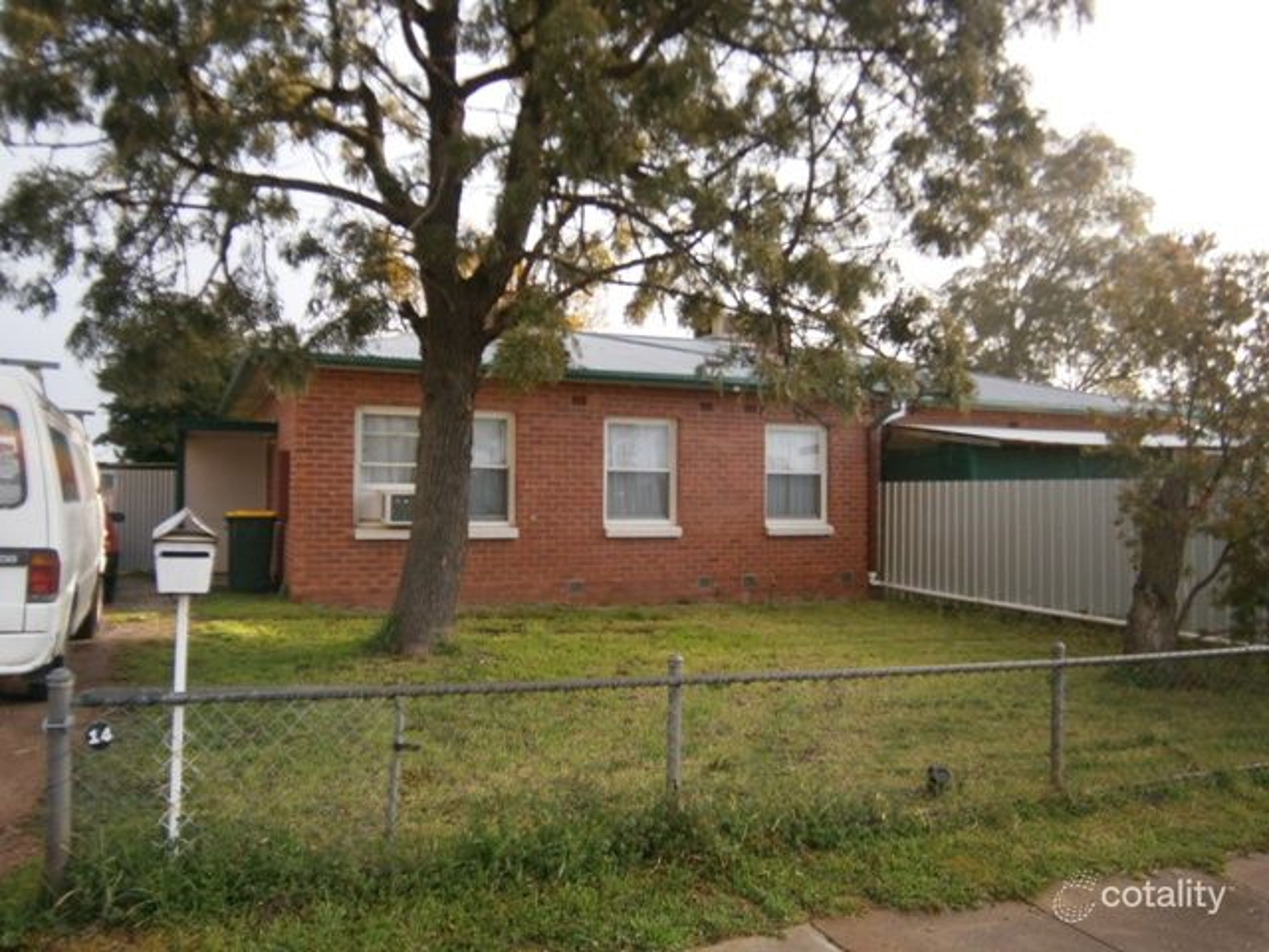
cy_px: 476
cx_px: 634
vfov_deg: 53.1
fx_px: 953
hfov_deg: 67.3
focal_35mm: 26
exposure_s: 1/250
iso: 80
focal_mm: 4.7
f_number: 2.8
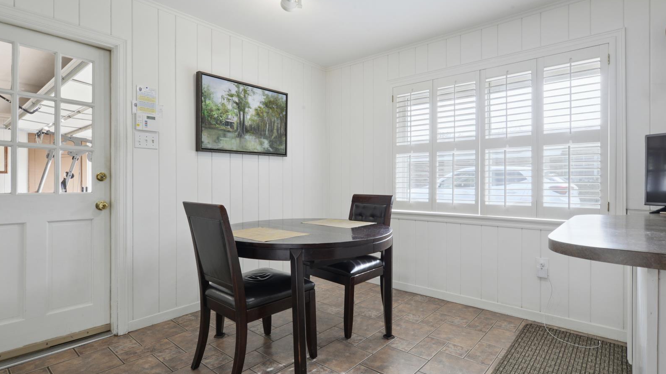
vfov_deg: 58.3
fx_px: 336
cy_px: 185
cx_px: 332
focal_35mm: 19
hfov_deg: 89.6
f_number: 11
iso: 800
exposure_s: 1/125
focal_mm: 18
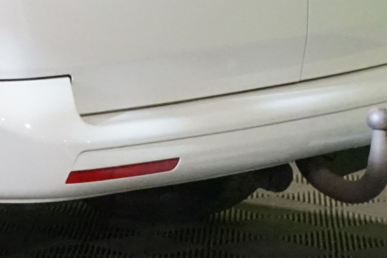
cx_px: -378
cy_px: -283
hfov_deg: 8.7
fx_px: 2418
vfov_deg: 5.9
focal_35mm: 225
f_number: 22
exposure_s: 1/25
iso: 6400
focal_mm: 40
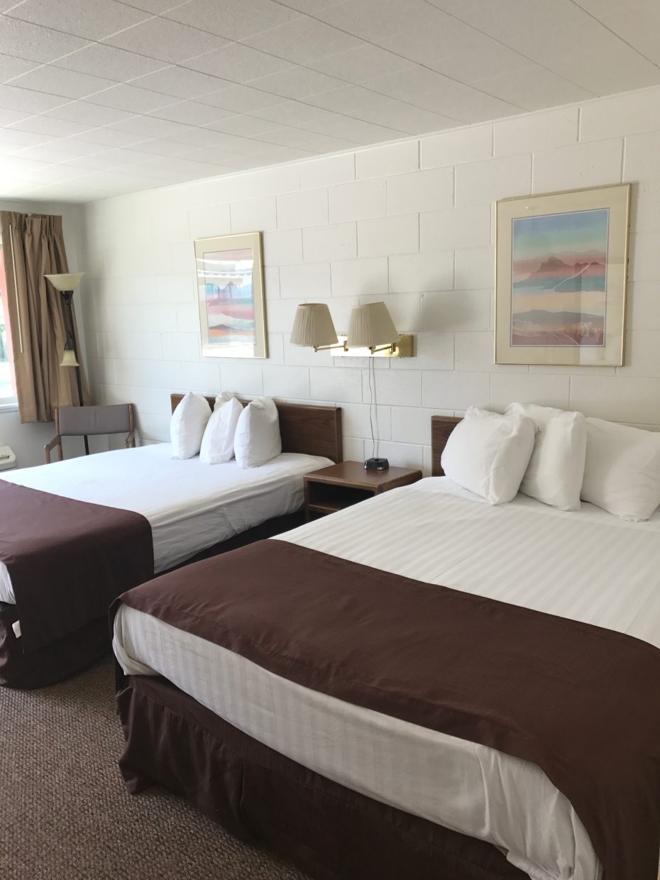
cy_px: 440
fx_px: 712
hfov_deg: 49.7
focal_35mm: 28
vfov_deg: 63.4
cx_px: 330
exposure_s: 1/60
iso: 25
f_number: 1.8
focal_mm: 3.99
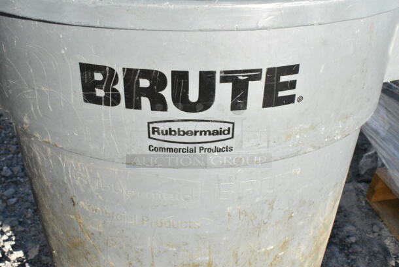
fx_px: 416
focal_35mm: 38
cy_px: 134
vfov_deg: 35.6
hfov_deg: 51.2
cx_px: 200
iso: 6400
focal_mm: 25
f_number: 20
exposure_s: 1/1600
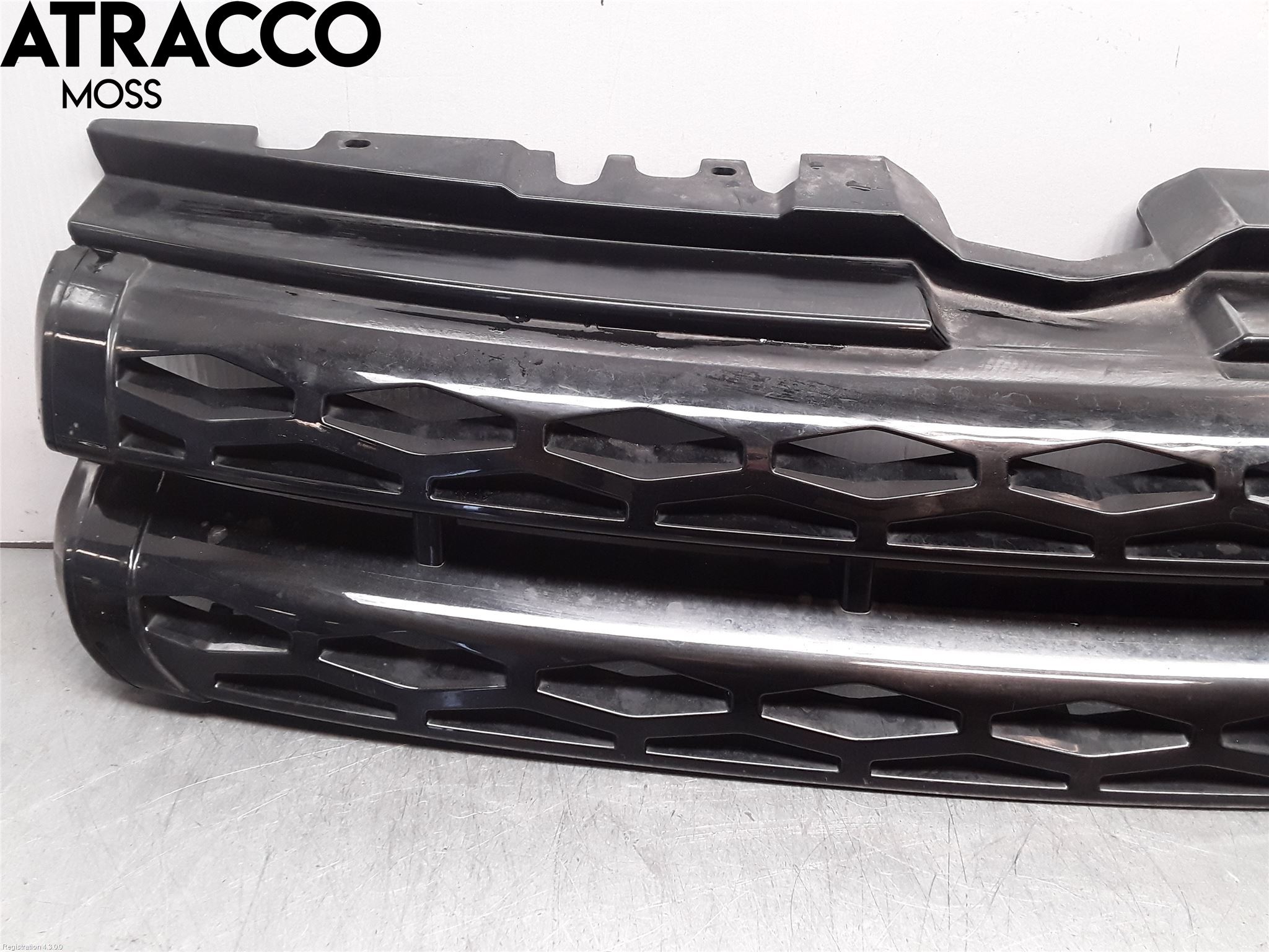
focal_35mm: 28
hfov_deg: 63.4
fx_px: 1026
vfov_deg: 49.7
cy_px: 476
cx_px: 634
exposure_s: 1/50
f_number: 1.9
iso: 100
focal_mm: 2.91
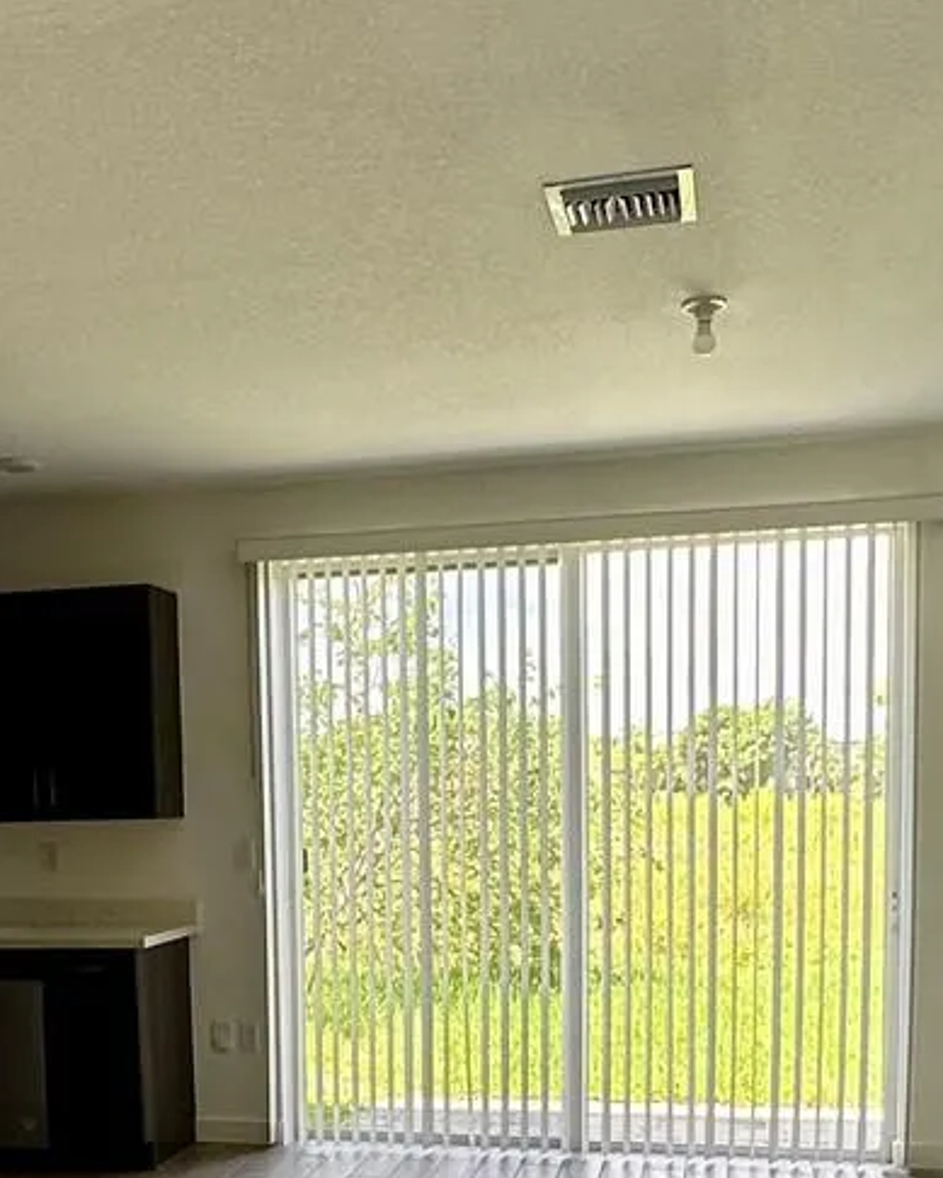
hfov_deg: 33.1
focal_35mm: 45
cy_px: 948
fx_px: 1569
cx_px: 303
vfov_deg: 39.5
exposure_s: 1/99
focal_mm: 2.22
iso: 50
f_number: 2.2
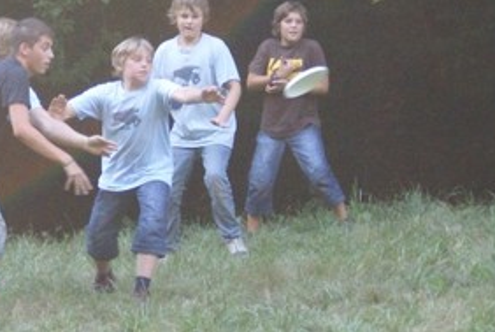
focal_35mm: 298
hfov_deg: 6.9
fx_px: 4104
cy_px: 159
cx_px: -79
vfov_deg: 4.6
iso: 800
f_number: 5.6
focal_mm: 70
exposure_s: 1/160
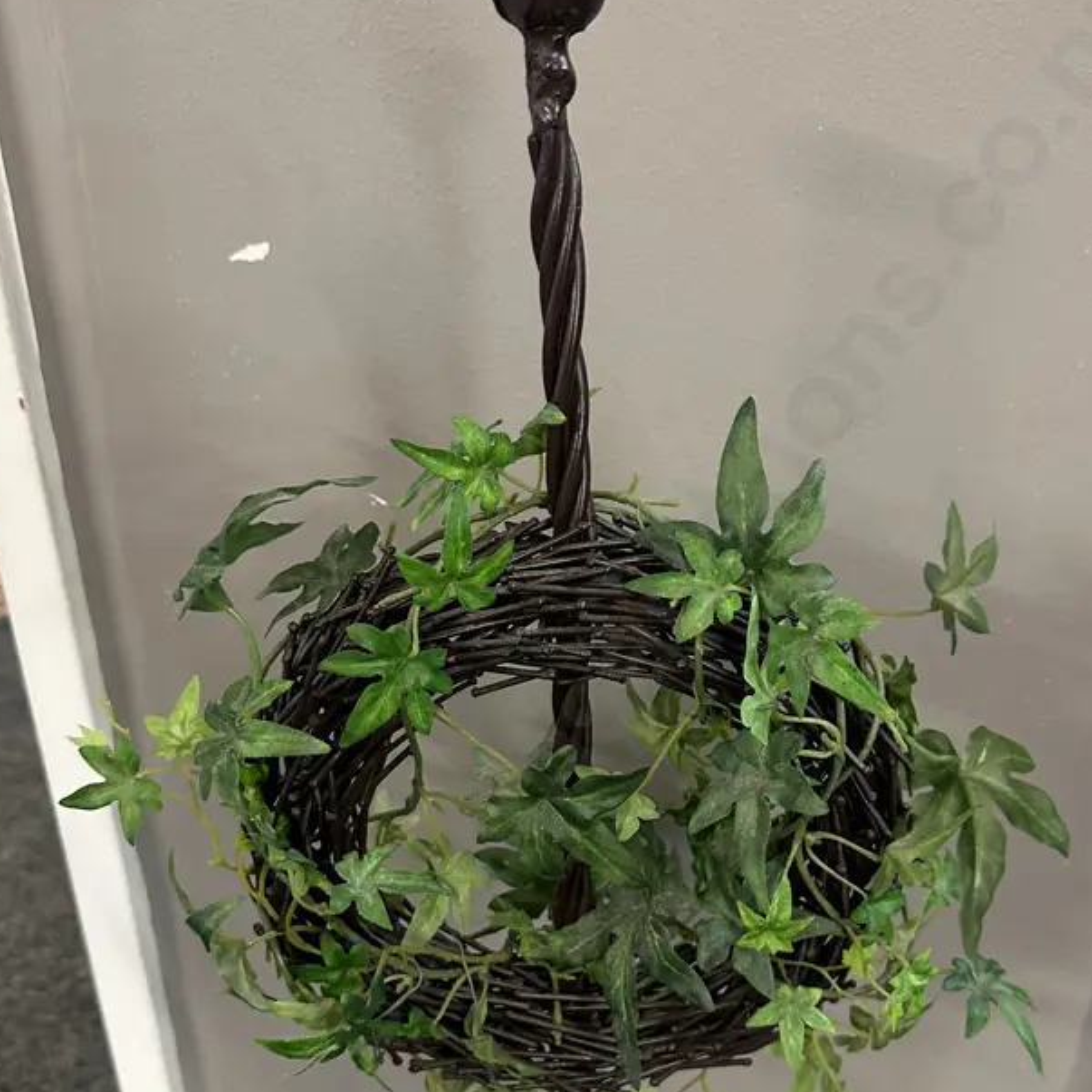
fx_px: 1285
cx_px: 581
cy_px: 728
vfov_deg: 45.4
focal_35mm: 36
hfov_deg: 46.0
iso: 320
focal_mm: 6.86
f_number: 1.78
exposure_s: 1/50
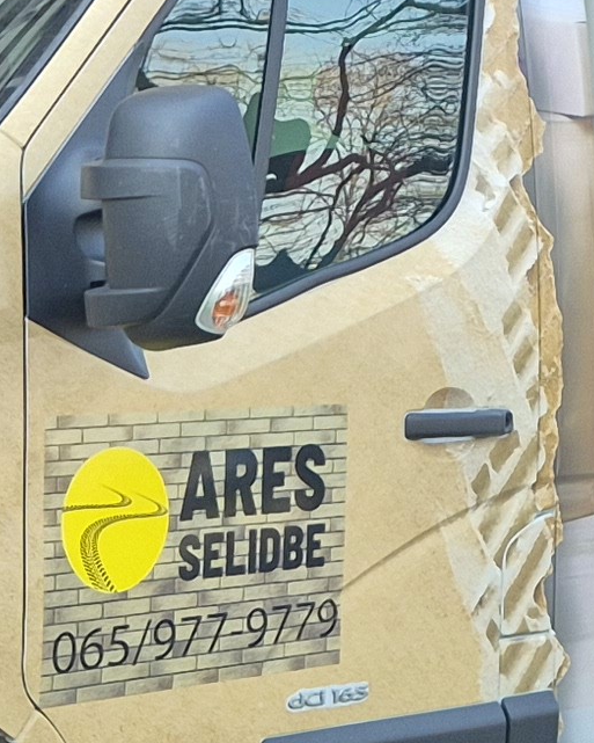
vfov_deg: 12.9
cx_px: 961
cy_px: -430
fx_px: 3076
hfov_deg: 10.5
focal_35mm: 140
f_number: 1.8
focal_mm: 5.4
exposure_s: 1/180
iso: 50
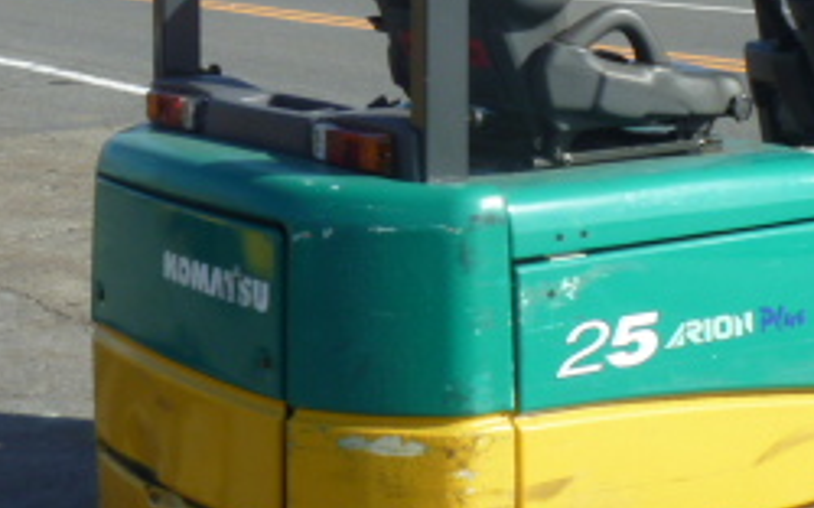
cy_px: 29
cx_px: 651
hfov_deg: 21.6
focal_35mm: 95
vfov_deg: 13.6
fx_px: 2107
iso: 80
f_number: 5.6
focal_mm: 6.3
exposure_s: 1/200
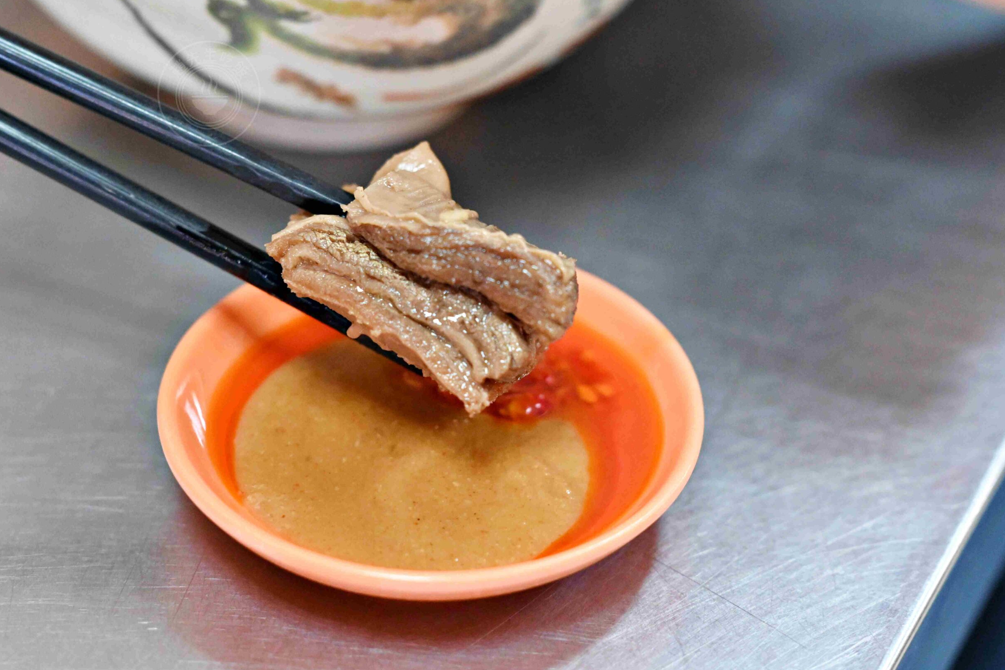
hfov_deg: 25.7
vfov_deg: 17.3
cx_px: 512
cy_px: 329
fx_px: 2206
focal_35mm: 79
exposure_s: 1/200
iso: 4000
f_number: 3.2
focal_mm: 50
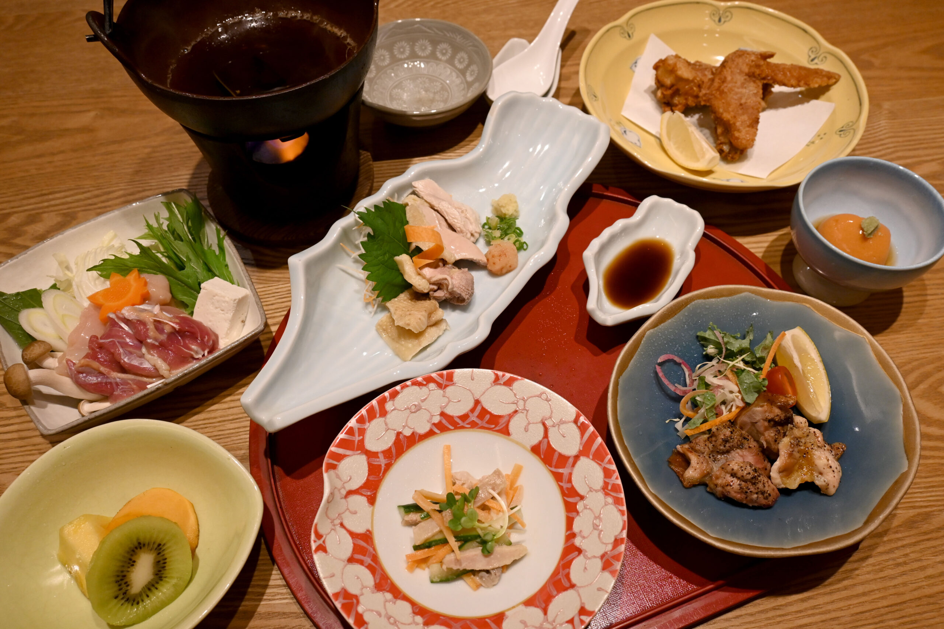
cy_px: 314
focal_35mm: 29
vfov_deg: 44.6
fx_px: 767
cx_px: 472
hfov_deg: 63.2
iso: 800
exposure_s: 1/60
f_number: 5.6
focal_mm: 19.5
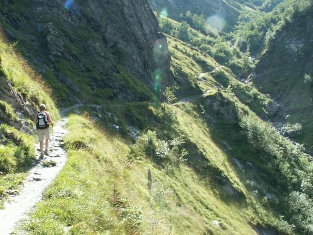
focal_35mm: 35
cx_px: 156
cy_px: 118
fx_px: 316
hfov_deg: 52.6
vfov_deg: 40.7
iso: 50
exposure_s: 1/30
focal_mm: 5.86
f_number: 7.1
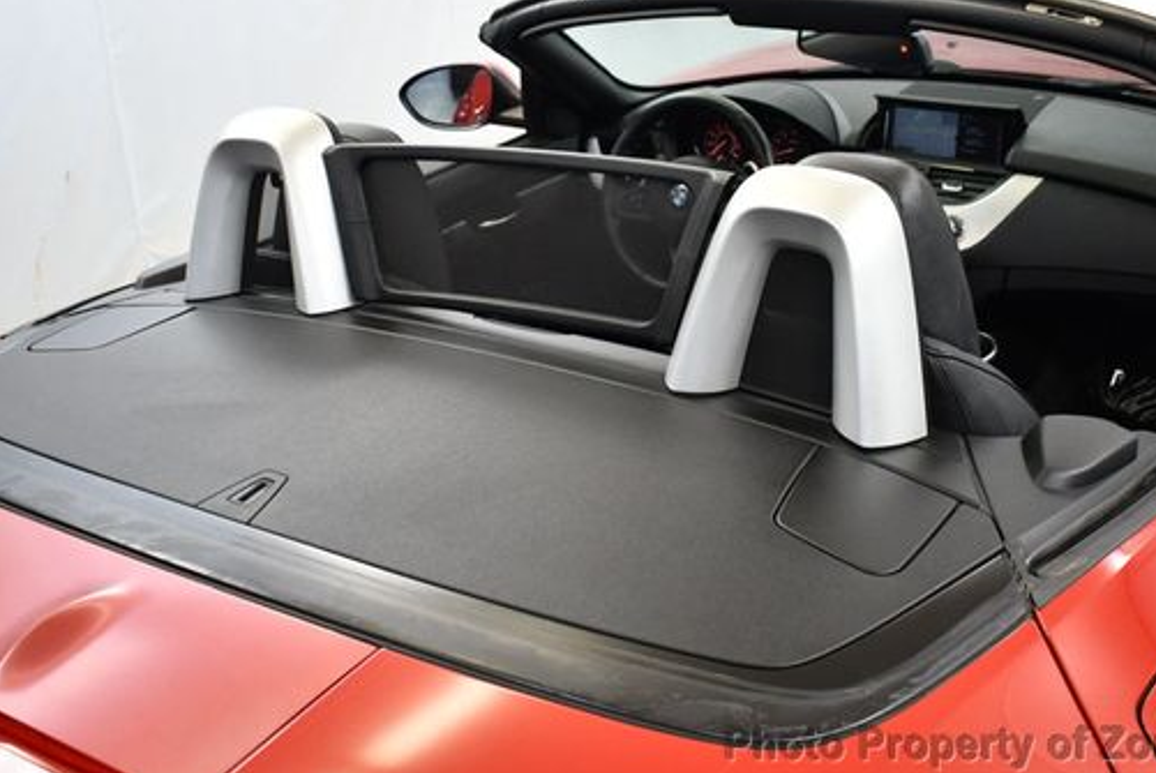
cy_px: 295
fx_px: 1478
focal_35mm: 46
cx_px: 697
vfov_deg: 29.2
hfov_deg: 42.5
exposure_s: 1/125
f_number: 3.5
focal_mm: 18
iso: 1400
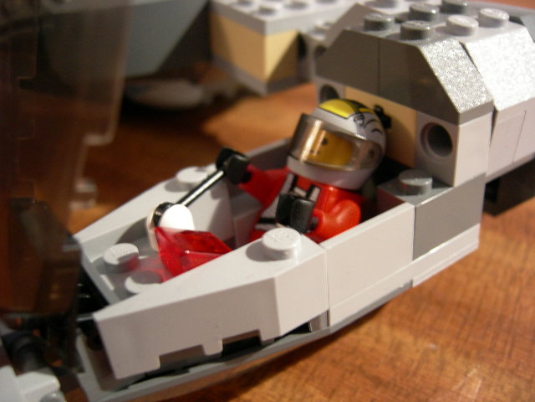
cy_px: 201
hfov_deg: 51.4
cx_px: 268
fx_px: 556
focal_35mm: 36
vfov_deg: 39.7
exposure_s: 1/3.9
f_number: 2.7
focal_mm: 7.5
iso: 200
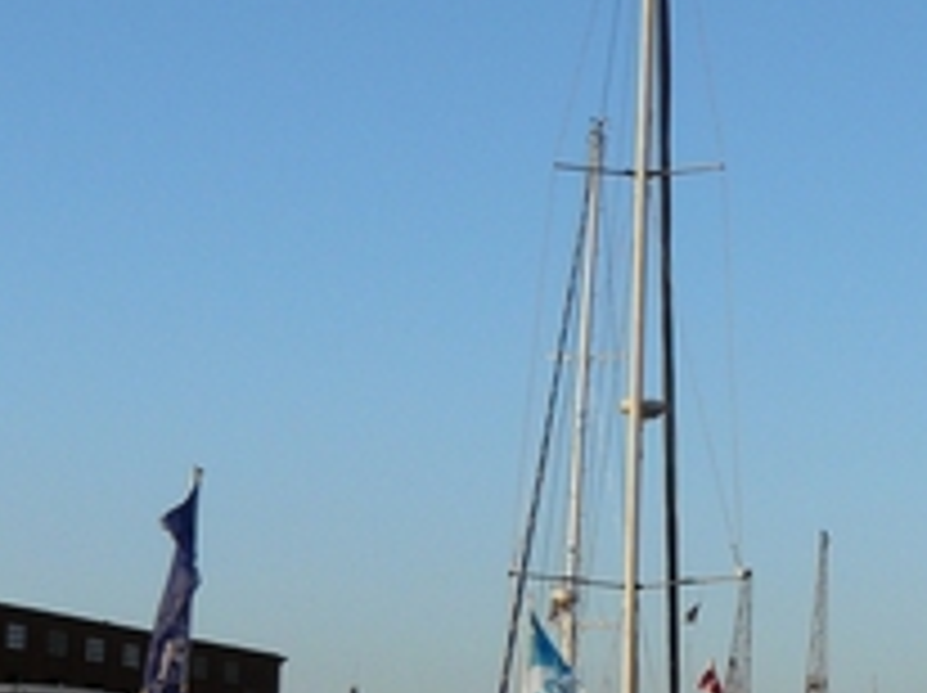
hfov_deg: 17.7
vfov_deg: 14.0
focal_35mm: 105
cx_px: 1148
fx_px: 2809
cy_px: 536
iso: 100
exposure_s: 1/200
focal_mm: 6
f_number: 5
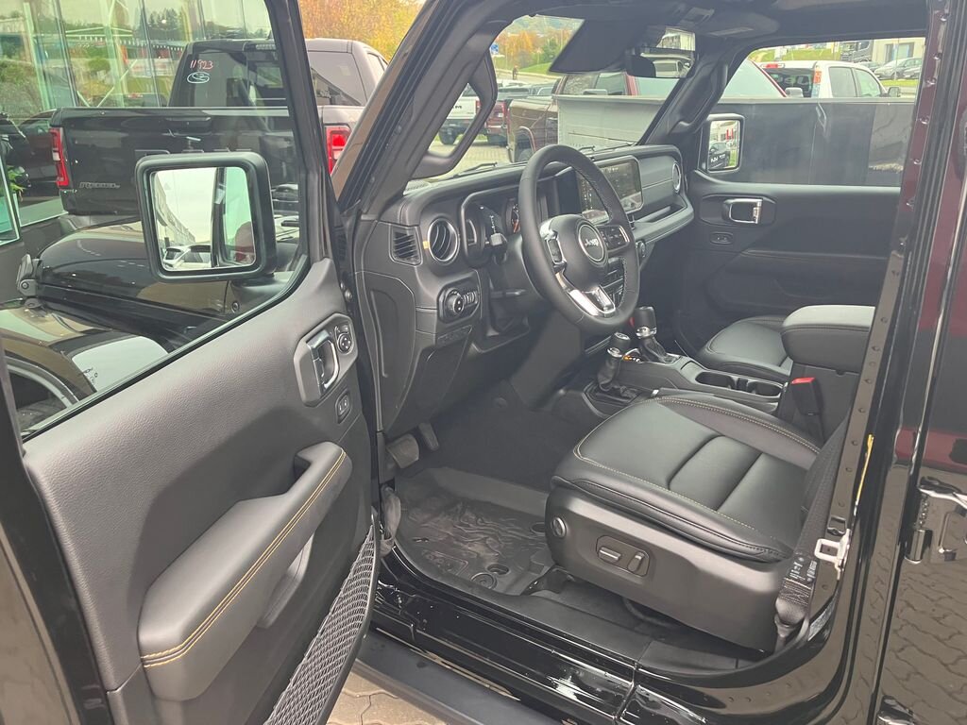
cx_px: 484
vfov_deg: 49.7
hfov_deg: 63.4
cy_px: 362
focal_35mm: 28
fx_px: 782
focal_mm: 3.99
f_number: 1.8
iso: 80
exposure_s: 1/67
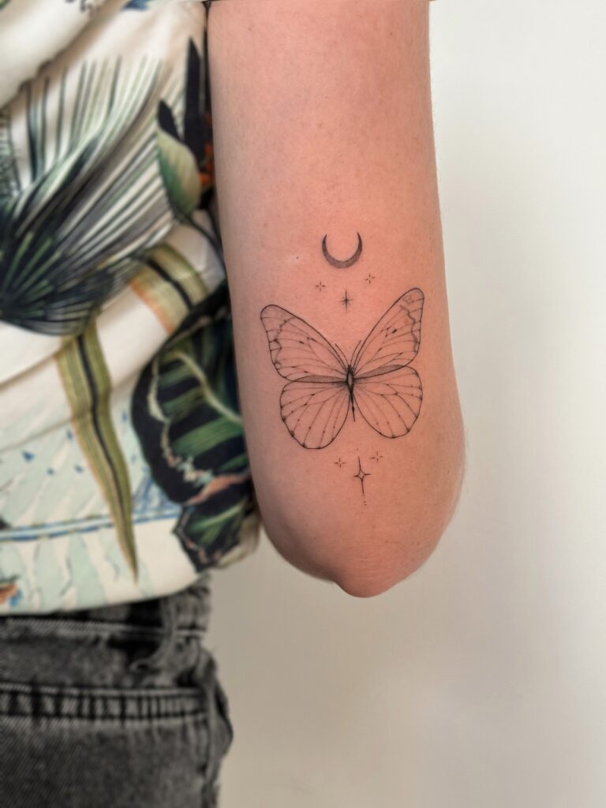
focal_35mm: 48
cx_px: 303
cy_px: 404
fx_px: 1120
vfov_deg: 39.7
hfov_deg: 30.3
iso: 80
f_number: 1.8
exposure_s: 1/110
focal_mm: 6.86
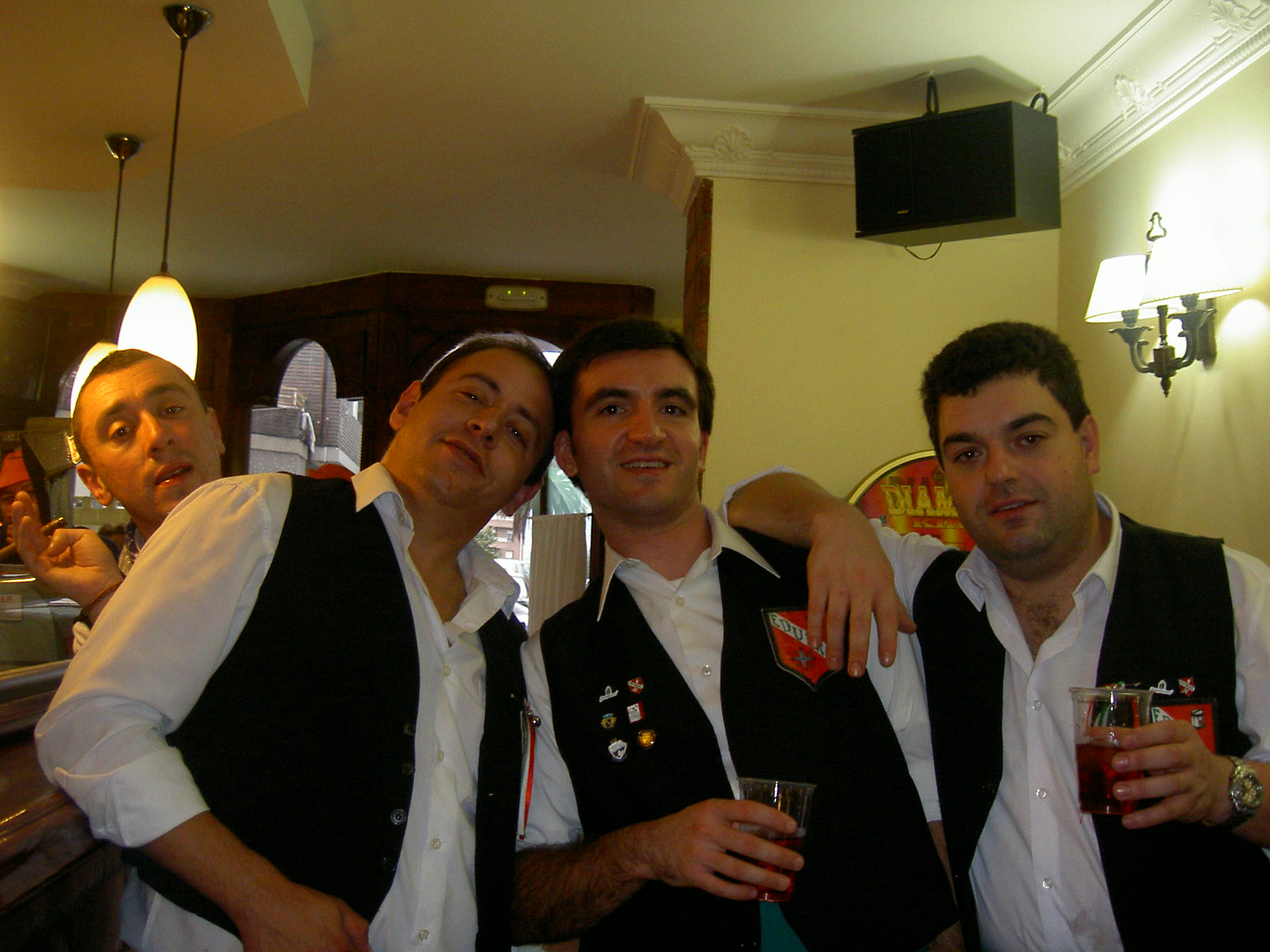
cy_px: 476
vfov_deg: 36.8
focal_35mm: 39
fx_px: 1431
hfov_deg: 47.9
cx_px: 635
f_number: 2.8
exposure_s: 1/59.5
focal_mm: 8
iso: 100
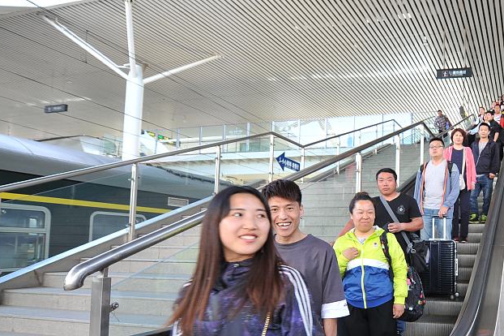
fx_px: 378
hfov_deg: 58.2
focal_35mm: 27
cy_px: 219
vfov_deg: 47.2
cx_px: 449
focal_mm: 14
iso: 500
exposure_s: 1/125
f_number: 4.5
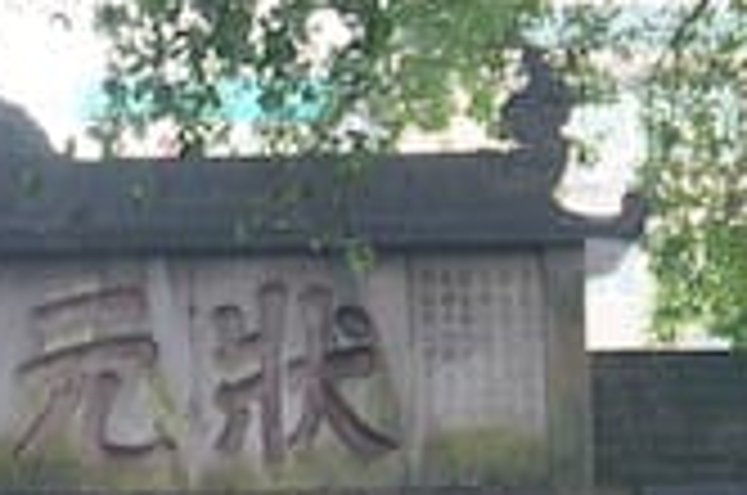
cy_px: 387
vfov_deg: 7.0
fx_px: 4047
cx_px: -99
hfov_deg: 10.4
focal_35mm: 195
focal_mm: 27
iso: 200
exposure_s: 1/60
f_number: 4.5
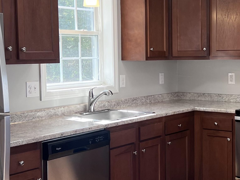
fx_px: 478
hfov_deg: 28.1
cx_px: 151
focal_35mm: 69
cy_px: 88
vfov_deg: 21.3
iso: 64
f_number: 1.5
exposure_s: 1/134
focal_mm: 5.7
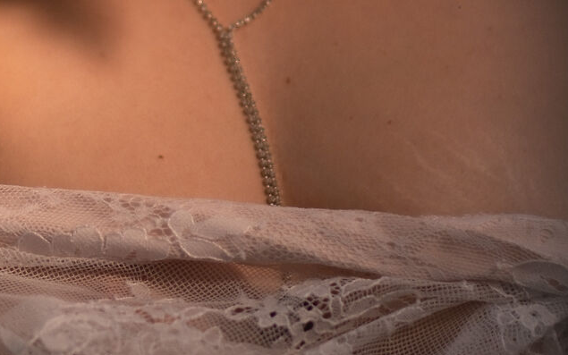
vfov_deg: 4.5
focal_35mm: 289
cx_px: 176
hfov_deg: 7.3
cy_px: -50
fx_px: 4474
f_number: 1
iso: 200
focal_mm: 50
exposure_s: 1/8000
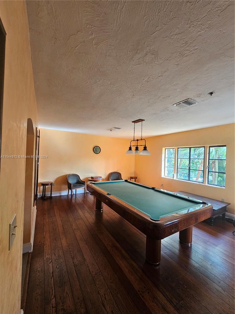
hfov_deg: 89.9
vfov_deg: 106.2
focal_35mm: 13
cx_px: 118
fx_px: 118
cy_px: 157
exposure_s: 1/100
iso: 250
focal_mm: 2.2
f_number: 2.2
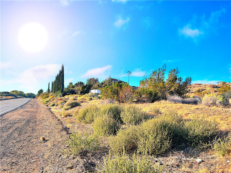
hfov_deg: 67.3
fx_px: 174
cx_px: 116
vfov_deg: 53.1
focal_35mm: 26
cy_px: 86
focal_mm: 5.7
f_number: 1.5
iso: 50
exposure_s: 1/2994
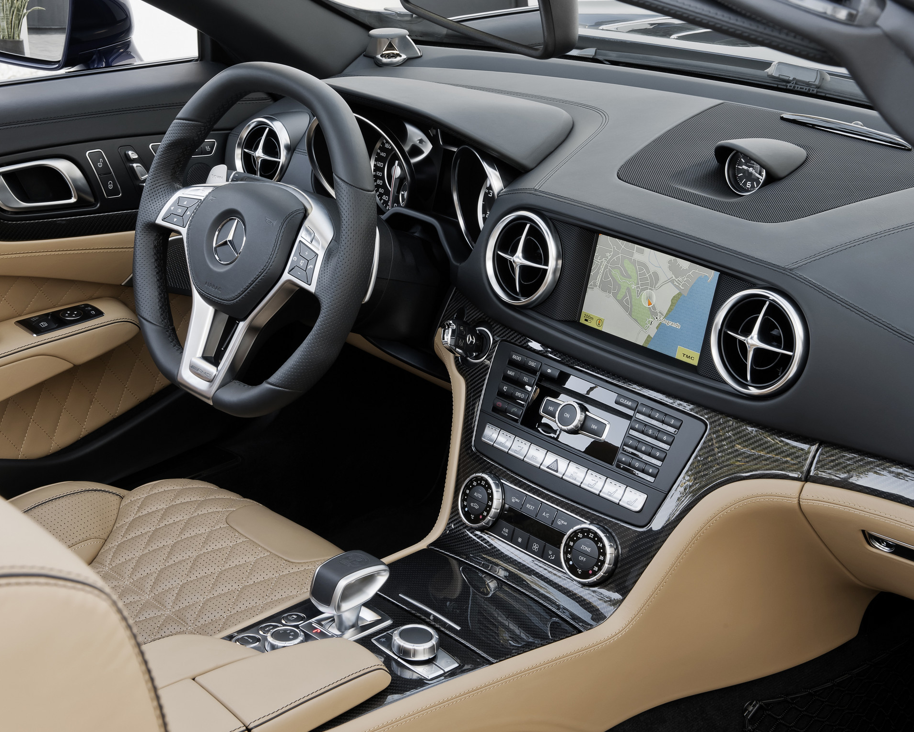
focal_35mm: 64
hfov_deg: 29.6
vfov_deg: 23.8
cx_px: 434
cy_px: 337
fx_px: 1731
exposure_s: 1/4
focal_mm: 52
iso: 100
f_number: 11
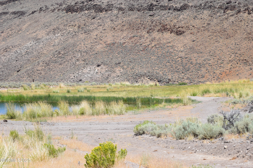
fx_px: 580
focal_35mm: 82
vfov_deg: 16.6
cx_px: 126
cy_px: 84
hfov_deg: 24.6
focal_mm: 55
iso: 200
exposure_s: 1/400
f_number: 10
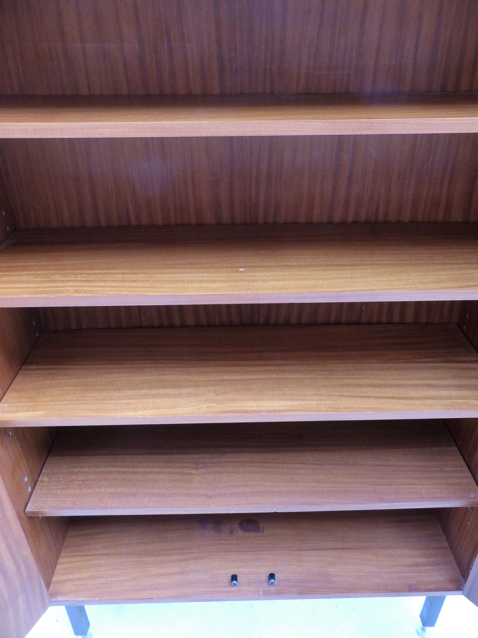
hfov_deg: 53.1
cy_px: 319
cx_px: 239
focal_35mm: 26
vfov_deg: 67.3
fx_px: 479
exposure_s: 1/50
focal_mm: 4.5
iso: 400
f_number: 2.8
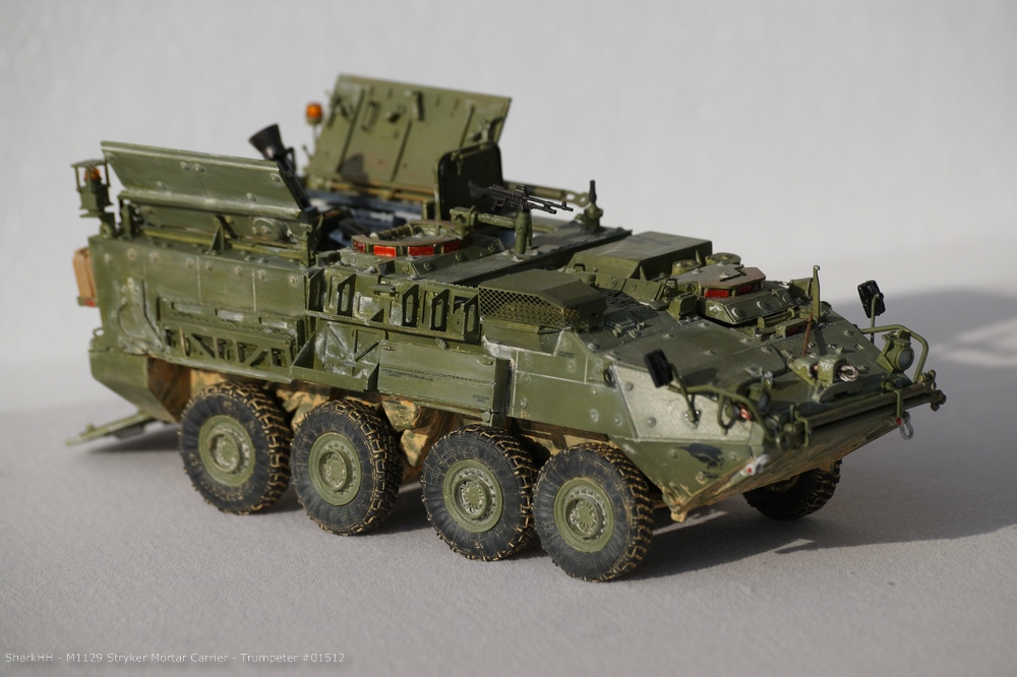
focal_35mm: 210
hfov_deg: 9.8
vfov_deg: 6.5
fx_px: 5930
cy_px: 338
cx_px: 508
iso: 100
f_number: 7.1
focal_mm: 140
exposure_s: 1/500
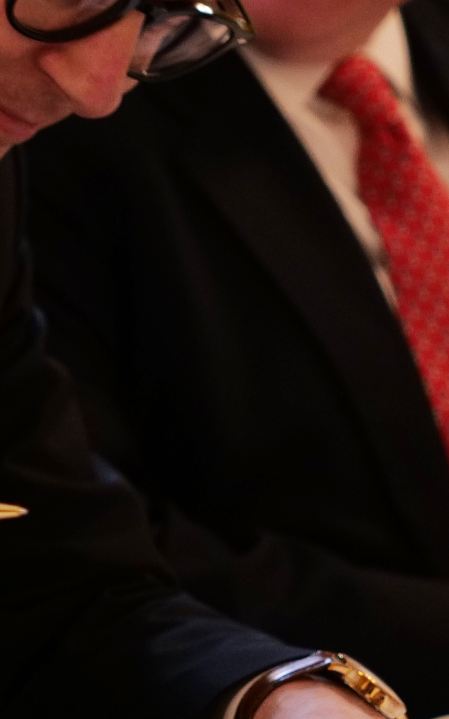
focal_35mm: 299
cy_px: 268
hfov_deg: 4.4
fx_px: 5855
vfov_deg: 7.0
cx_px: 261
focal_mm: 67
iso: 1600
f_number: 2.8
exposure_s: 1/100
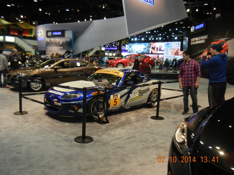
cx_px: 109
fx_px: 216
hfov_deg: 56.8
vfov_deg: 44.2
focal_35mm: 32
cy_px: 86
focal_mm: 5.4
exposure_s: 1/62.8
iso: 337
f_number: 3.5
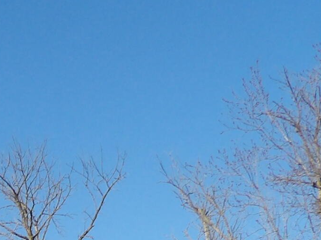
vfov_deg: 12.0
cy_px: 521
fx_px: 983
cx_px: -243
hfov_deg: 16.0
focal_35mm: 106
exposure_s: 1/330
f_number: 5.6
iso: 100
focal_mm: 4.3
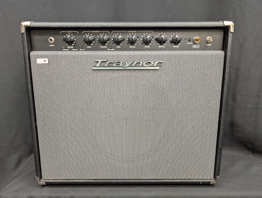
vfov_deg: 57.0
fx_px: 182
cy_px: 99
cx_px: 131
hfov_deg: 71.5
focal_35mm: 24
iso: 298
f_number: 1.68
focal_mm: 6.9
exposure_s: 1/49.3
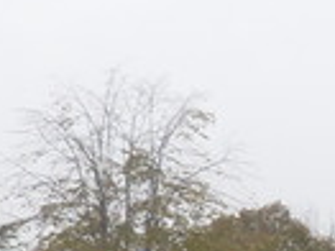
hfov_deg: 12.5
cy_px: 238
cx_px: 555
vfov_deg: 10.0
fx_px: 1421
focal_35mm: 147
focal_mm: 4.3
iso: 80
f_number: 3.1
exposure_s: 1/500
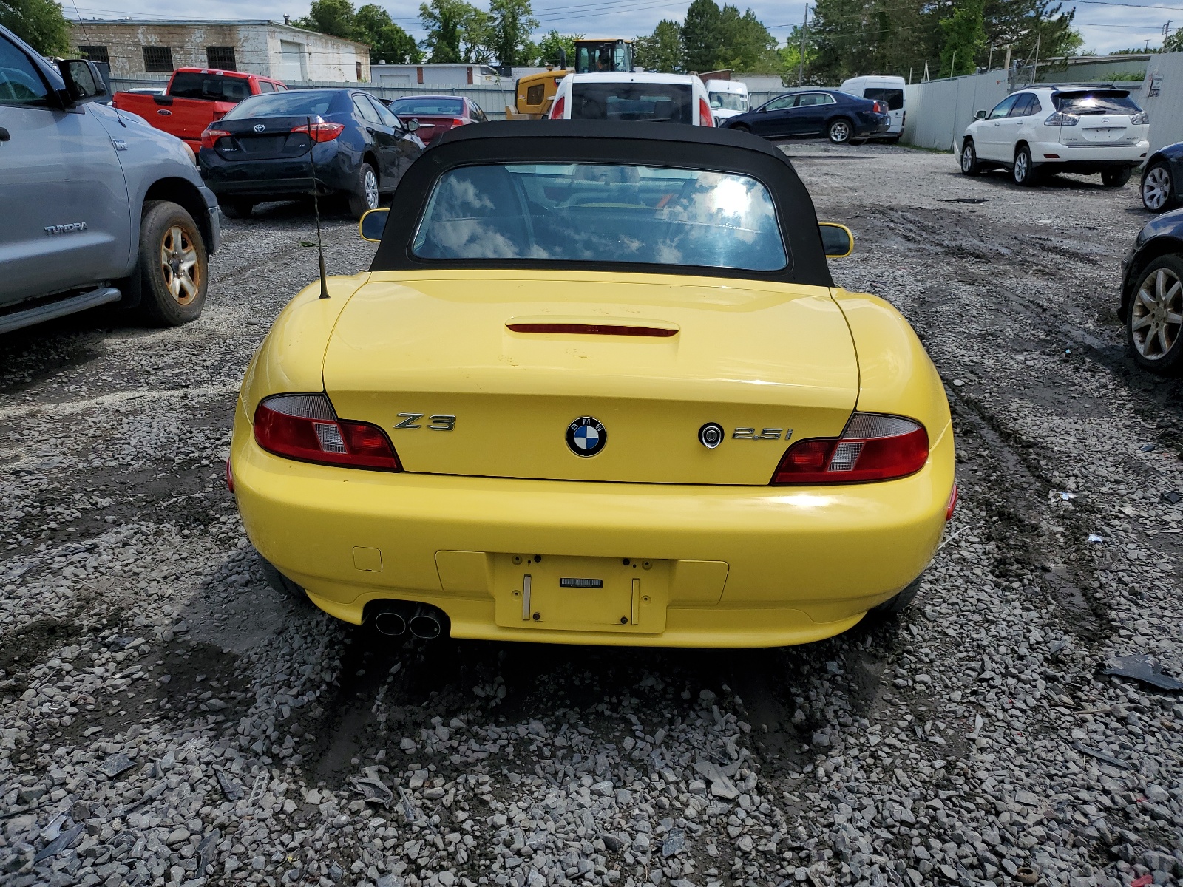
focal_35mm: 26
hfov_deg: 67.3
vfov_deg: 53.1
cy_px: 444
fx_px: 889
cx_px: 592
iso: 50
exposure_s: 1/10000
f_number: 1.5
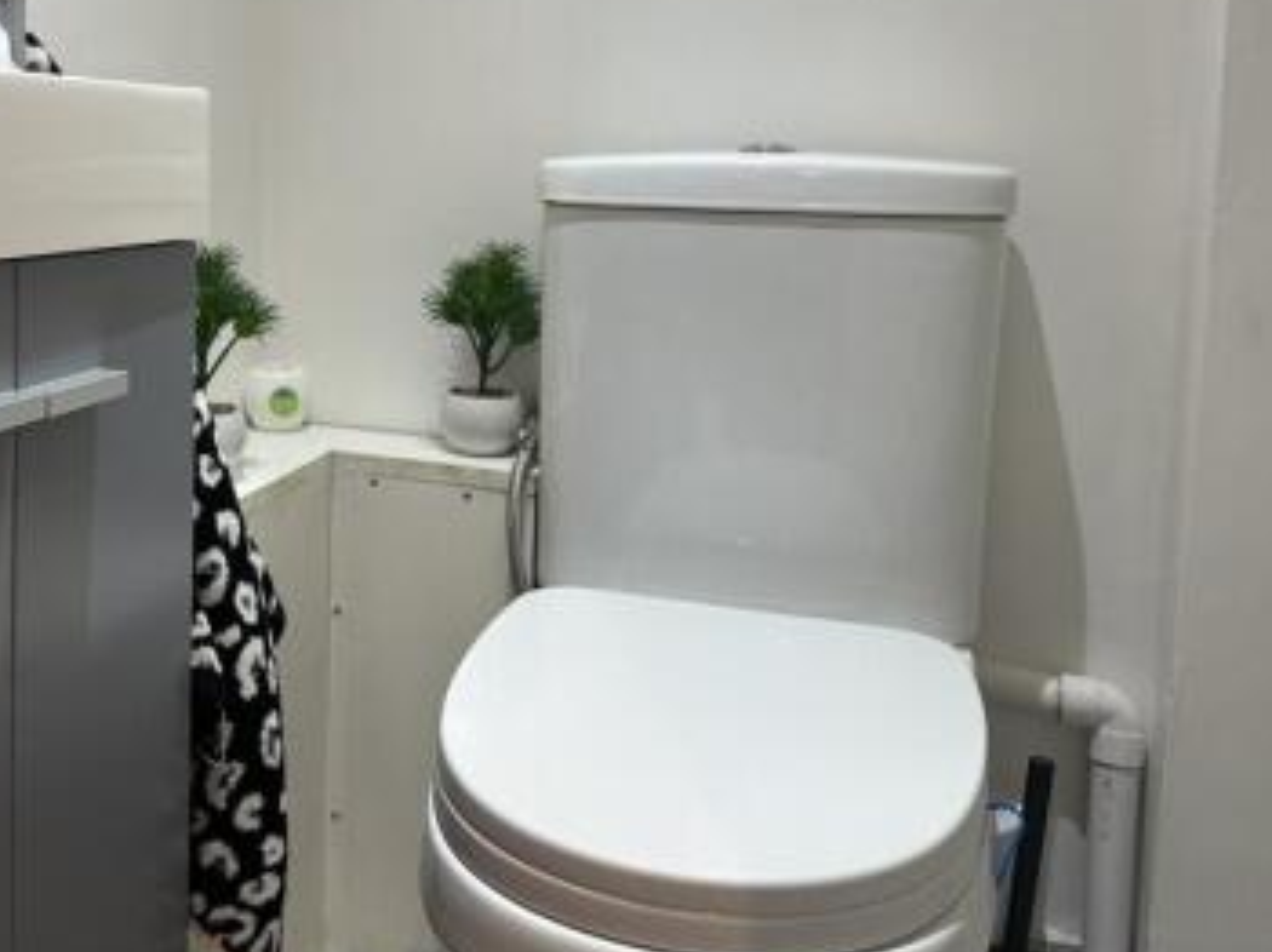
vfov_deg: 35.4
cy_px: 274
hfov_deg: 45.2
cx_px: 314
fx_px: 1469
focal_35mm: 40
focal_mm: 6.86
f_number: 1.78
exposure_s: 1/100
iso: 160
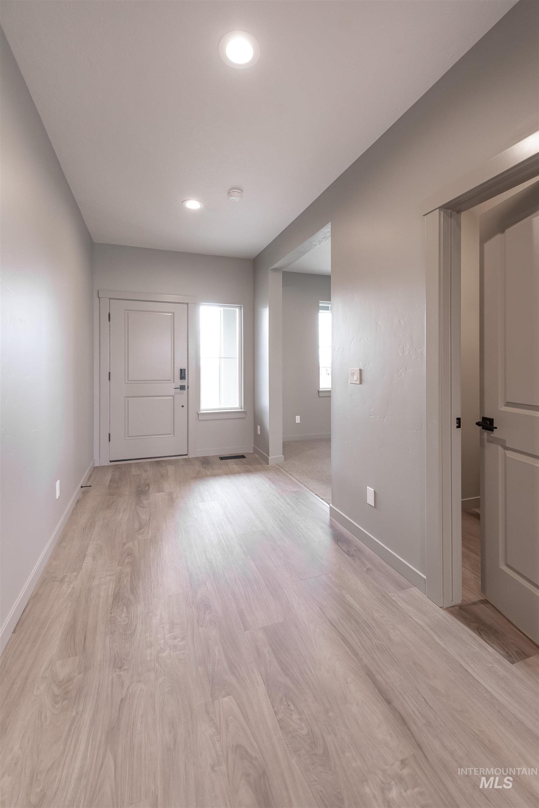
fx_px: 314
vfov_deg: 104.2
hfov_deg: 81.3
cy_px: 404
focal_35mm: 14
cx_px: 270
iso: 1600
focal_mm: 14
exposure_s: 1/100
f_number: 4
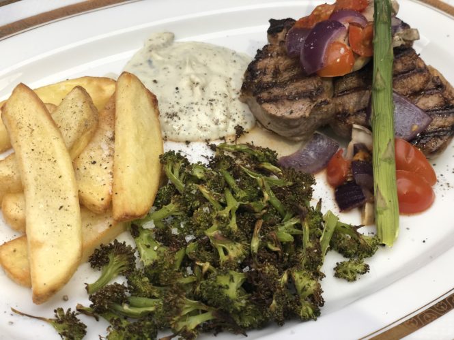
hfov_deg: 36.8
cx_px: 227
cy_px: 170
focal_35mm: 52
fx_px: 682
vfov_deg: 28.0
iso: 64
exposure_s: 1/59
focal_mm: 6
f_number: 2.4
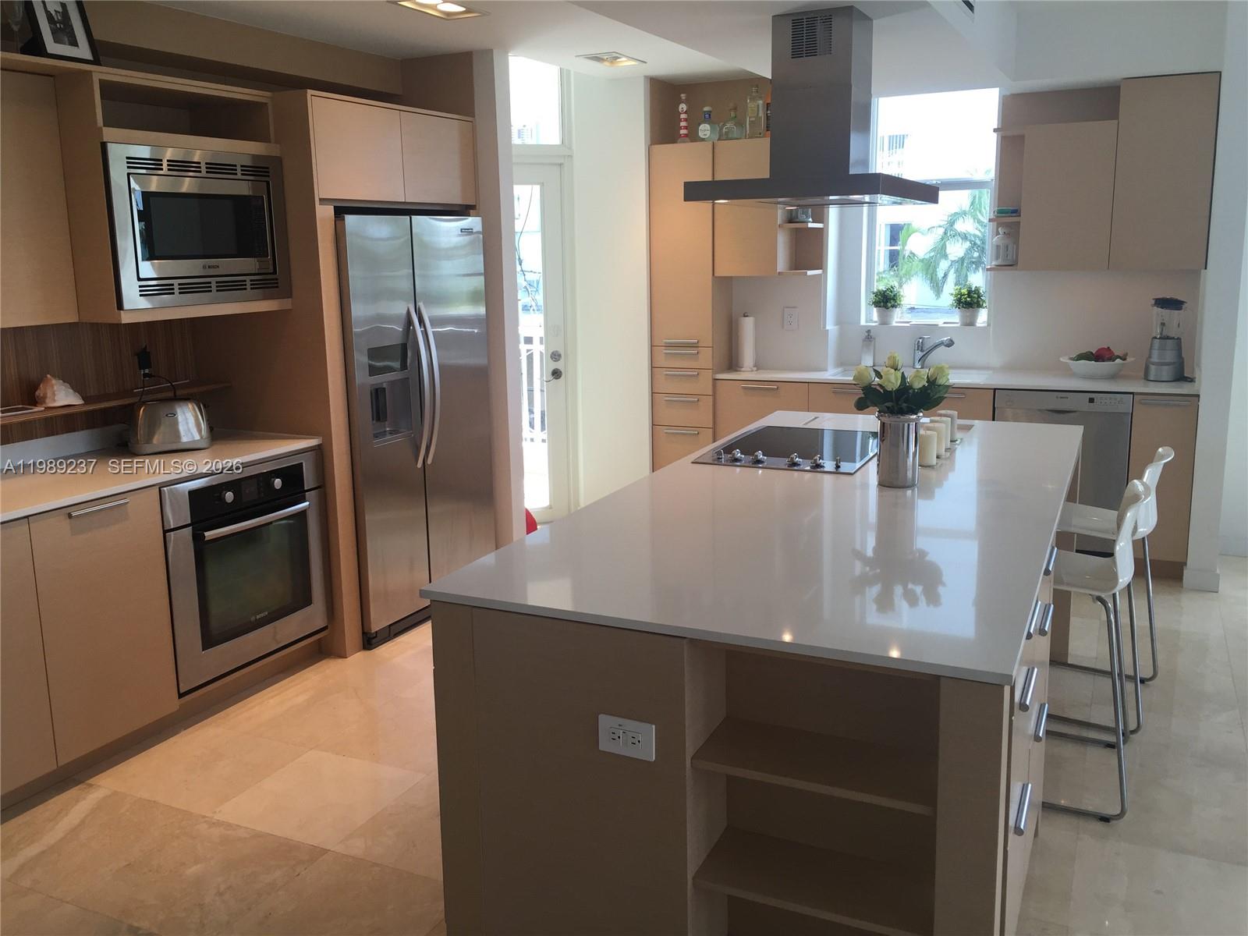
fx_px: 1046
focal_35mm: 29
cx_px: 624
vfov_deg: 48.2
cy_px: 468
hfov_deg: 61.7
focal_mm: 4.15
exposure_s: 1/120
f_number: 2.2
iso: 50
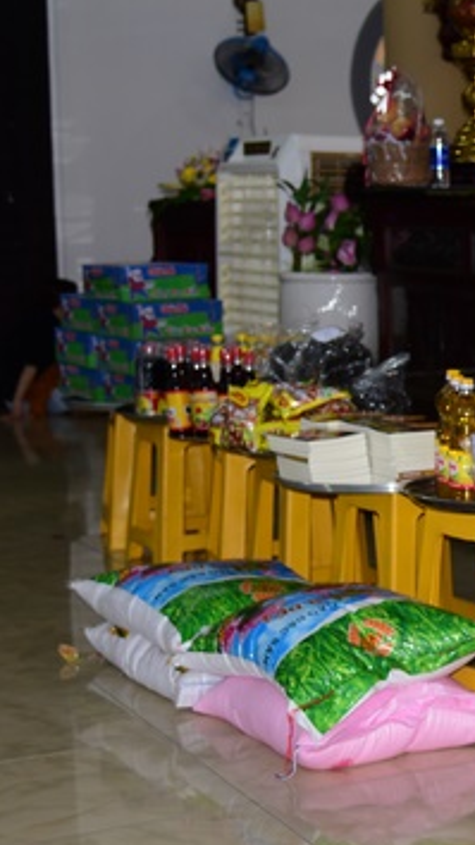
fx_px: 1725
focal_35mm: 77
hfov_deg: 14.6
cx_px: 714
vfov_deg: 27.5
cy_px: 420
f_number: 4
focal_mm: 40
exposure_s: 1/60
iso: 320
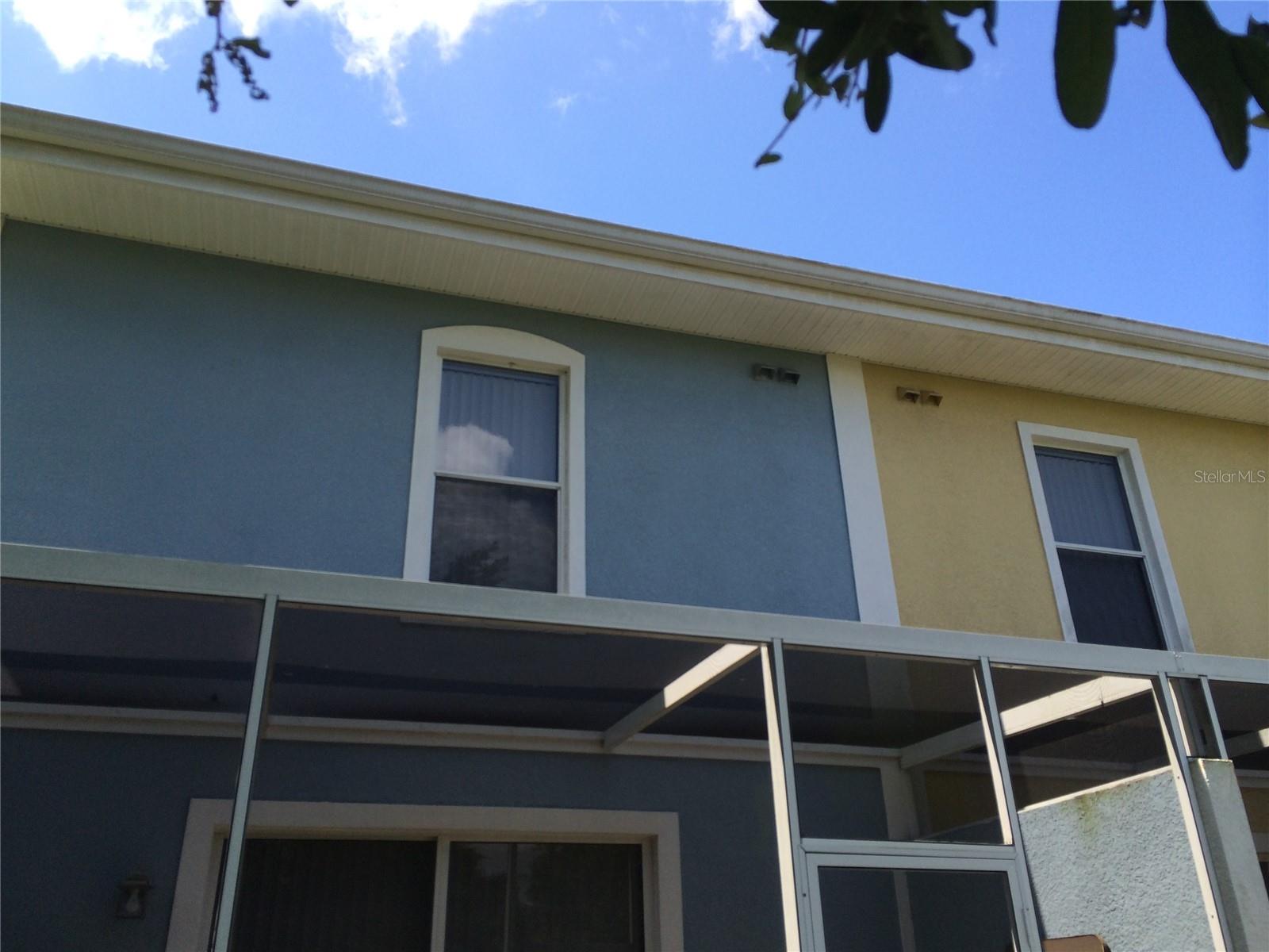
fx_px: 1100
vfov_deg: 46.8
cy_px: 476
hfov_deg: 60.0
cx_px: 634
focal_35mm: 30
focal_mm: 4.12
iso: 32
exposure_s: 1/933
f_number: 2.2
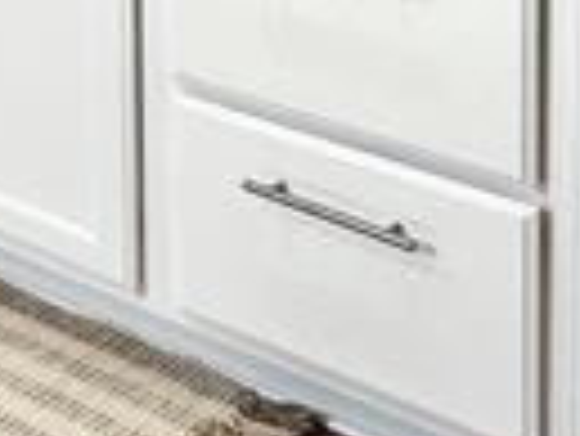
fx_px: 1862
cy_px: -508
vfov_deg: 11.6
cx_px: -571
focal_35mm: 111
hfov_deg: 14.7
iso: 100
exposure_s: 1/120
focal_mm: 2.22
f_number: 2.2
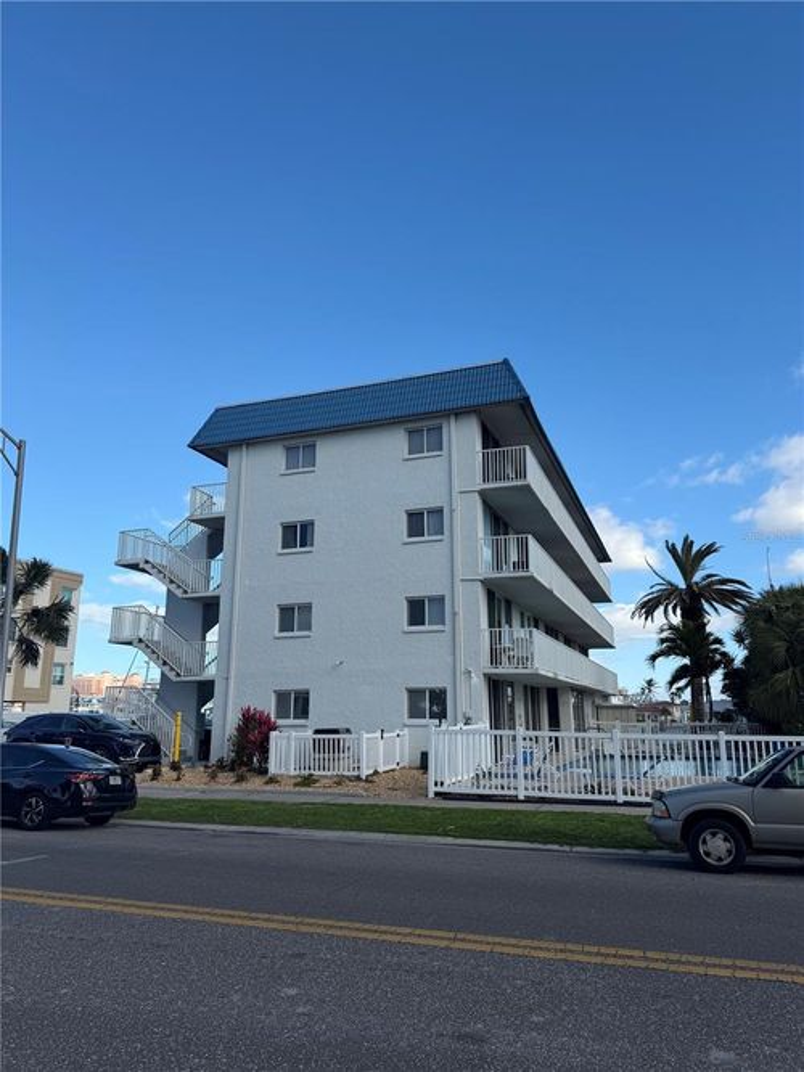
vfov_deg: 71.6
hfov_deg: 56.8
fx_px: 743
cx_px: 402
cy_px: 536
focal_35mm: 24
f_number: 1.78
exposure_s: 1/3021
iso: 80
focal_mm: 6.76
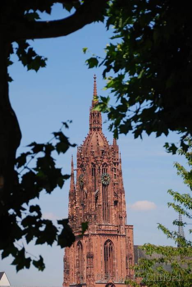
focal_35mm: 158
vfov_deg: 13.0
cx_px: 96
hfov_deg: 8.7
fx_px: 1257
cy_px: 144
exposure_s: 1/500
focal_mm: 105
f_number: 5.6
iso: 100
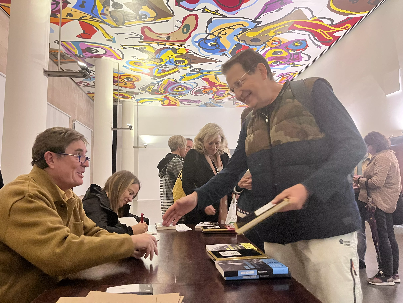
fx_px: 303
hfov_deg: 67.3
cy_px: 152
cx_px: 202
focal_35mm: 26
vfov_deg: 53.1
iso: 500
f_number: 1.6
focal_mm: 5.1
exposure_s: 1/50
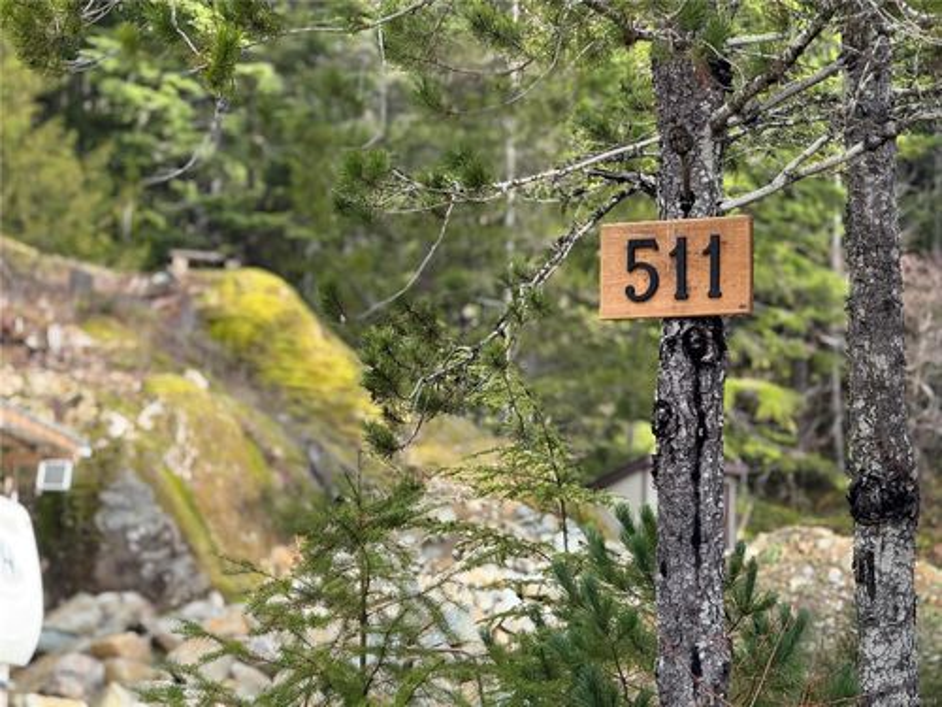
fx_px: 3266
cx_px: 471
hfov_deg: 16.4
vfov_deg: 12.3
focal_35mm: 120
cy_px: 354
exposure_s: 1/157
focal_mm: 15.66
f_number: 2.8
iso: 50
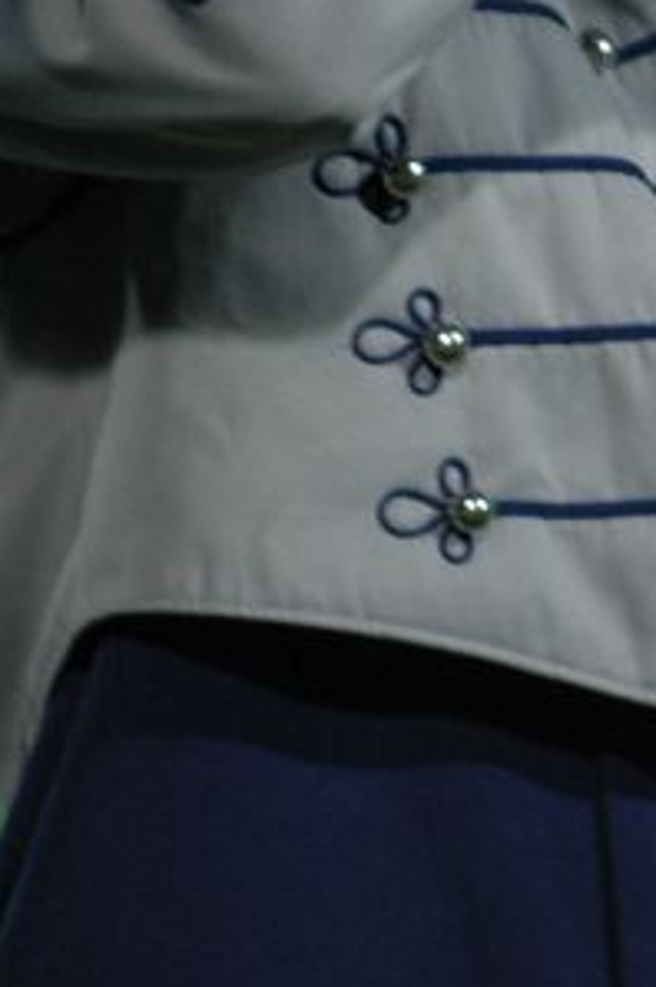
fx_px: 28272
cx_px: 530
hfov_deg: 1.3
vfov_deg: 2.0
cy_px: 96
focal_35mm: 1032
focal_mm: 200
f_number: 2.8
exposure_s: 1/60
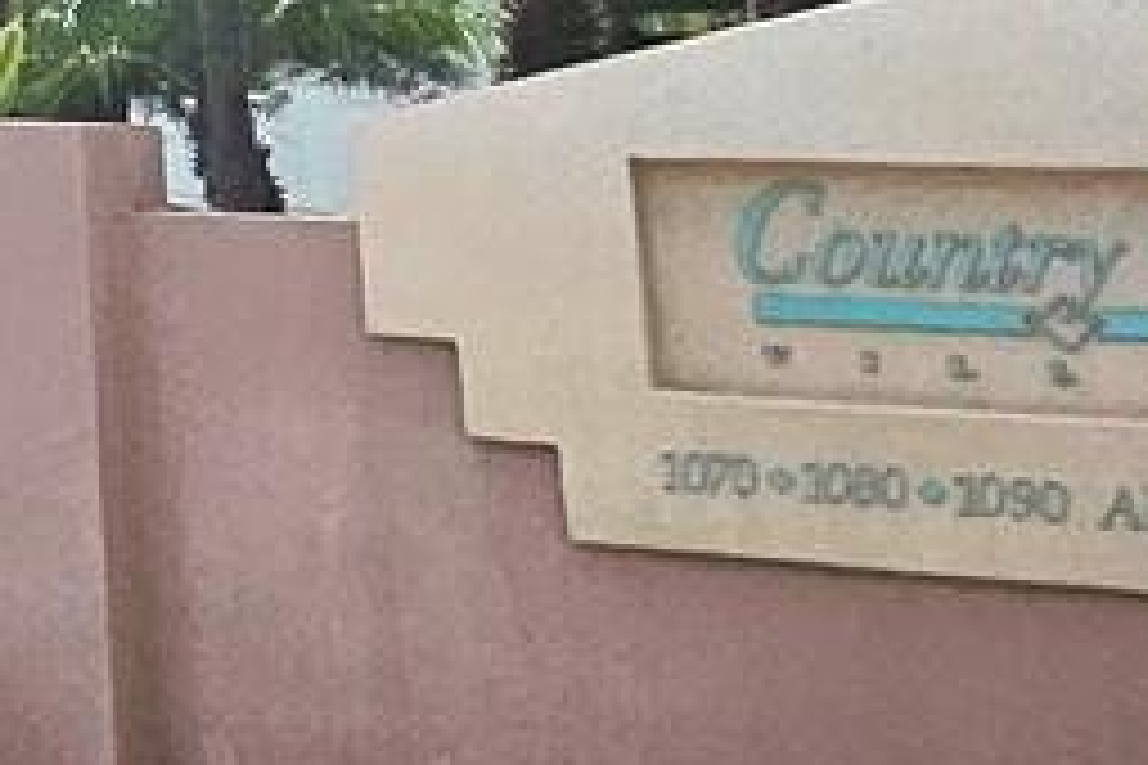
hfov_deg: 19.6
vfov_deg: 14.2
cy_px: -616
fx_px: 2710
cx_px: -734
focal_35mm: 85
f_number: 2.2
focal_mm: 1.7
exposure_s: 1/5000
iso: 32
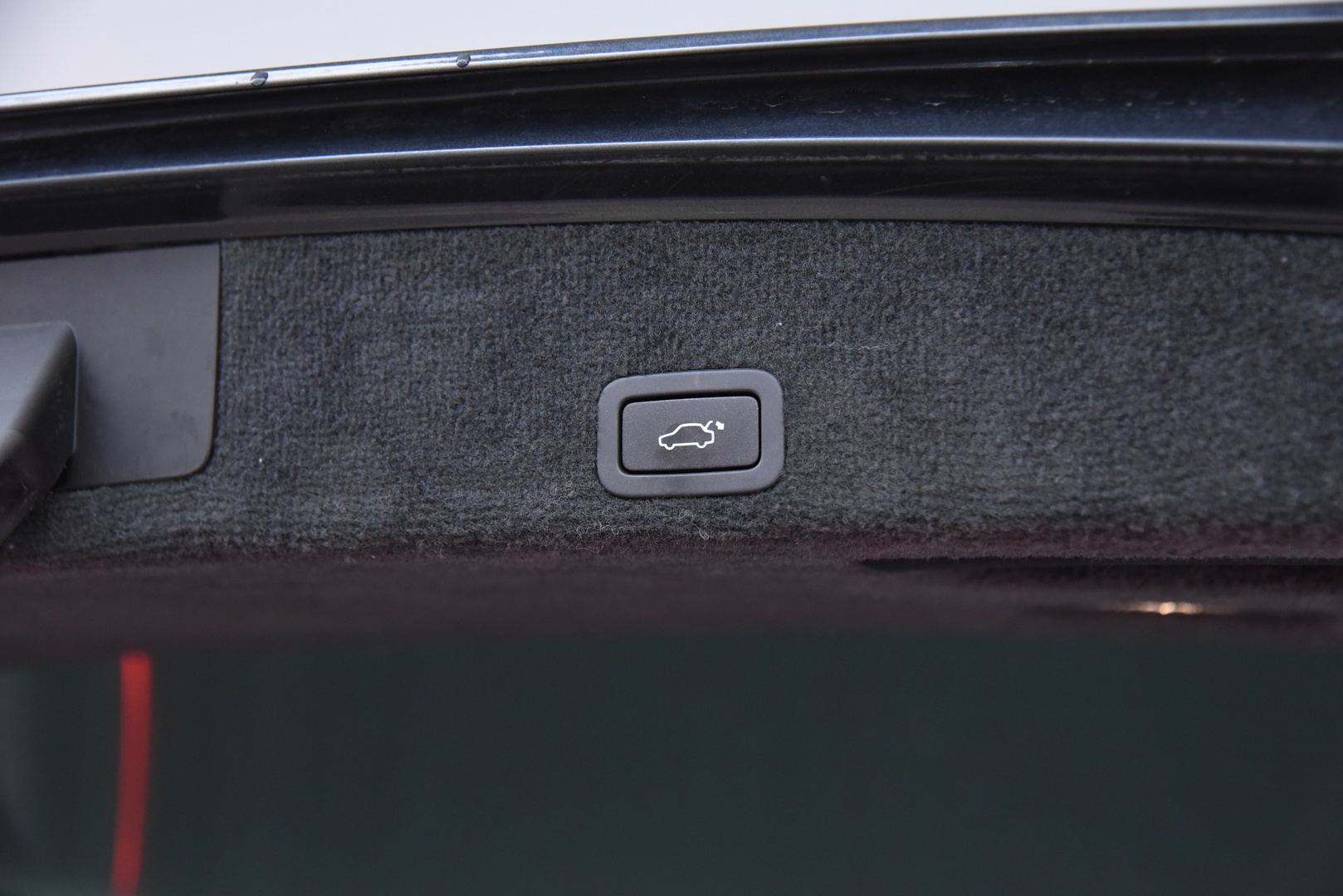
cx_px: 672
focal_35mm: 50
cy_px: 448
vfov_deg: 27.0
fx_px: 1866
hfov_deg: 39.6
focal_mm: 50
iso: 4000
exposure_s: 1/160
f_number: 4
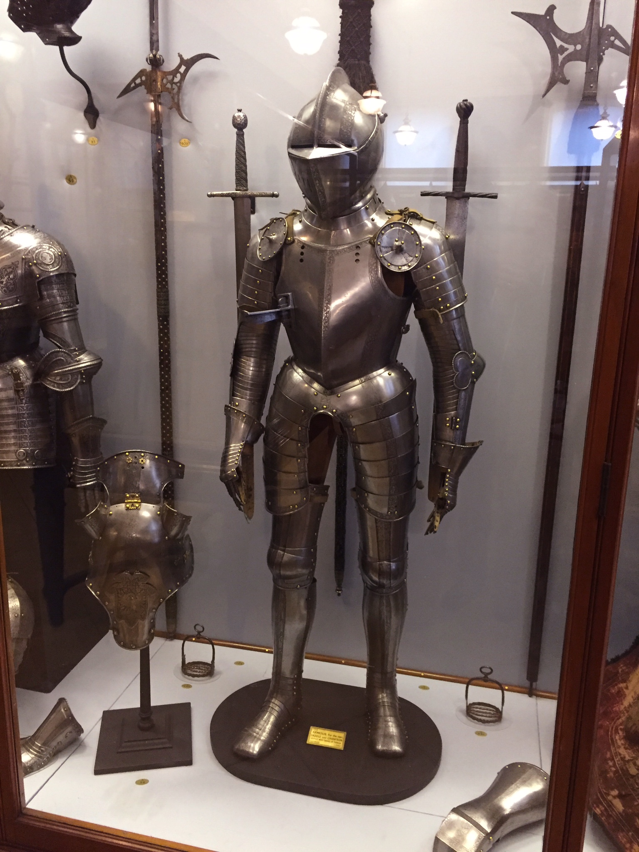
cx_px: 320
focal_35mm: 29
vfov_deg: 61.7
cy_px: 426
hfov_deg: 48.2
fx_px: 714
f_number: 2.2
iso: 250
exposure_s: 1/17
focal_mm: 4.15
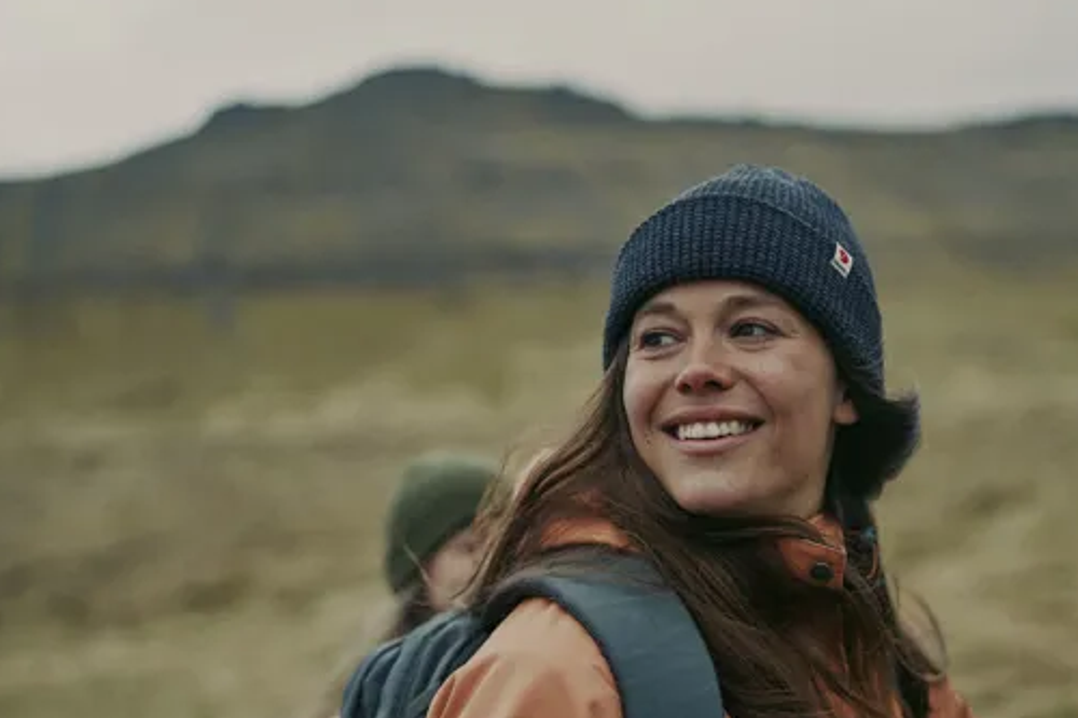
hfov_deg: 35.4
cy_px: 557
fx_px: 1676
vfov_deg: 23.9
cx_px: 696
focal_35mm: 56
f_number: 1.6
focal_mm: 35
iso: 125
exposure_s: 1/800
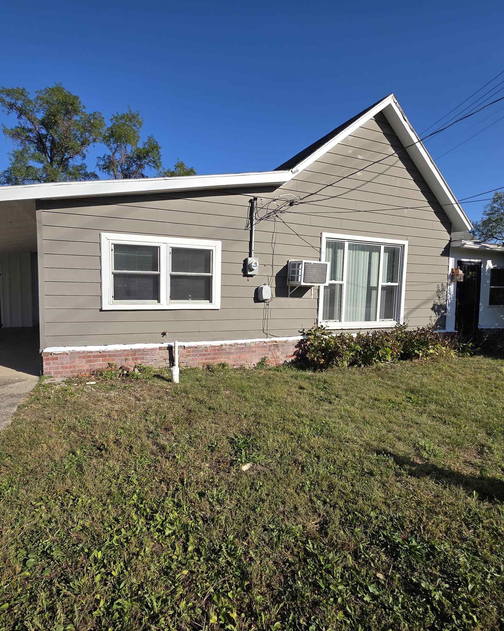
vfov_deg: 89.6
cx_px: 232
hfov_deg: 76.8
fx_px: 317
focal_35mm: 17
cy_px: 315
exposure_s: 1/2308
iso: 40
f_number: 1.9
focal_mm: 2.2
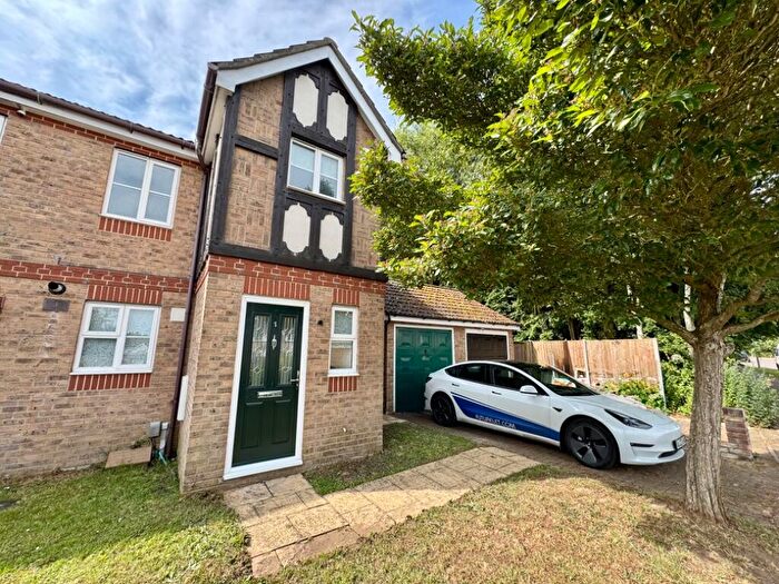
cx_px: 390
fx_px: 315
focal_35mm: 14
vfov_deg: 85.7
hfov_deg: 102.1
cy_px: 292
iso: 40
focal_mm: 2.22
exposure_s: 1/383
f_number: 2.2
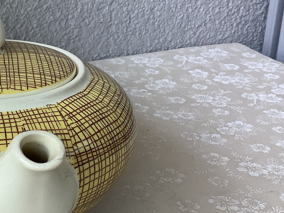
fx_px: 574
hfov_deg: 25.6
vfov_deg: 21.0
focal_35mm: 70
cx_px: -35
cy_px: 111
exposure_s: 1/60
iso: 64
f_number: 2.4
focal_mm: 3.3
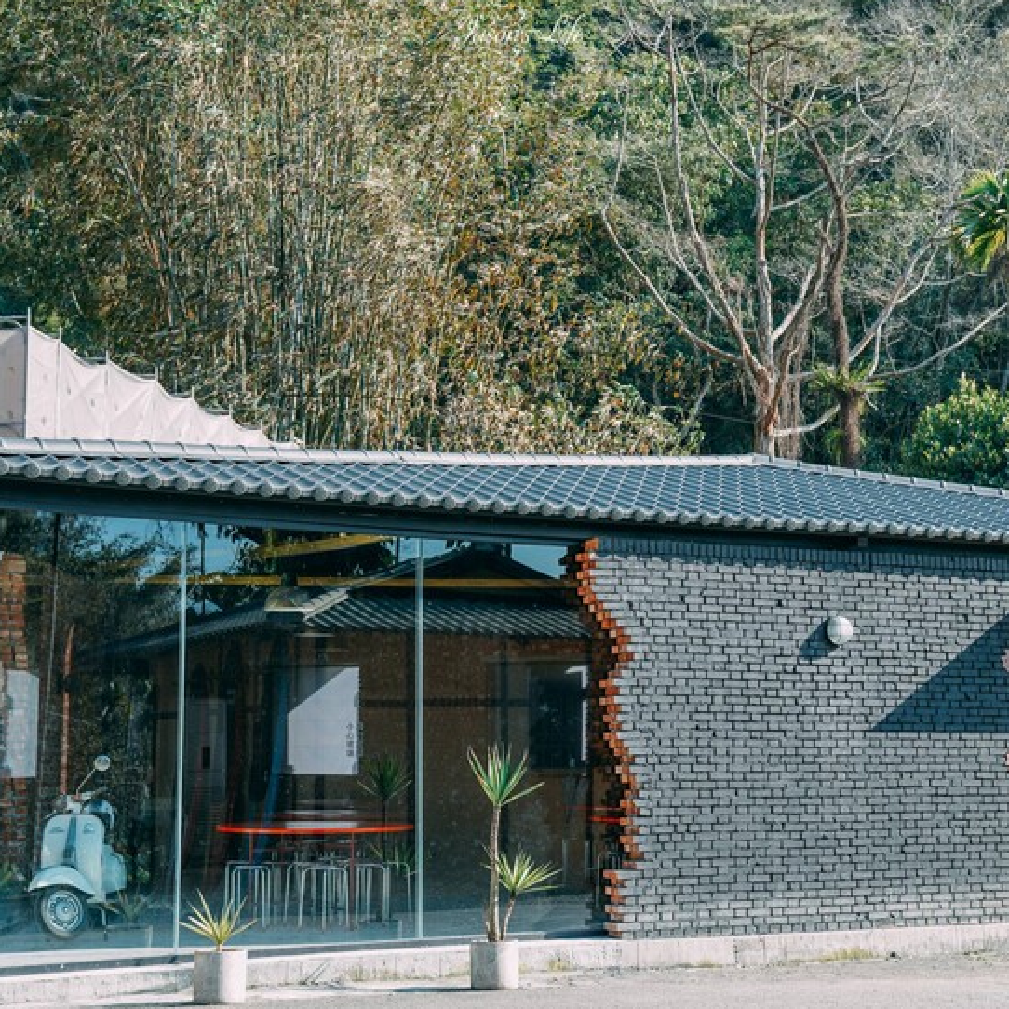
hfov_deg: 30.6
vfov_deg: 30.6
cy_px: 506
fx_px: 1847
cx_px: 519
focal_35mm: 56
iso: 100
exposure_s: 1/320
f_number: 3.5
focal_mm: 42
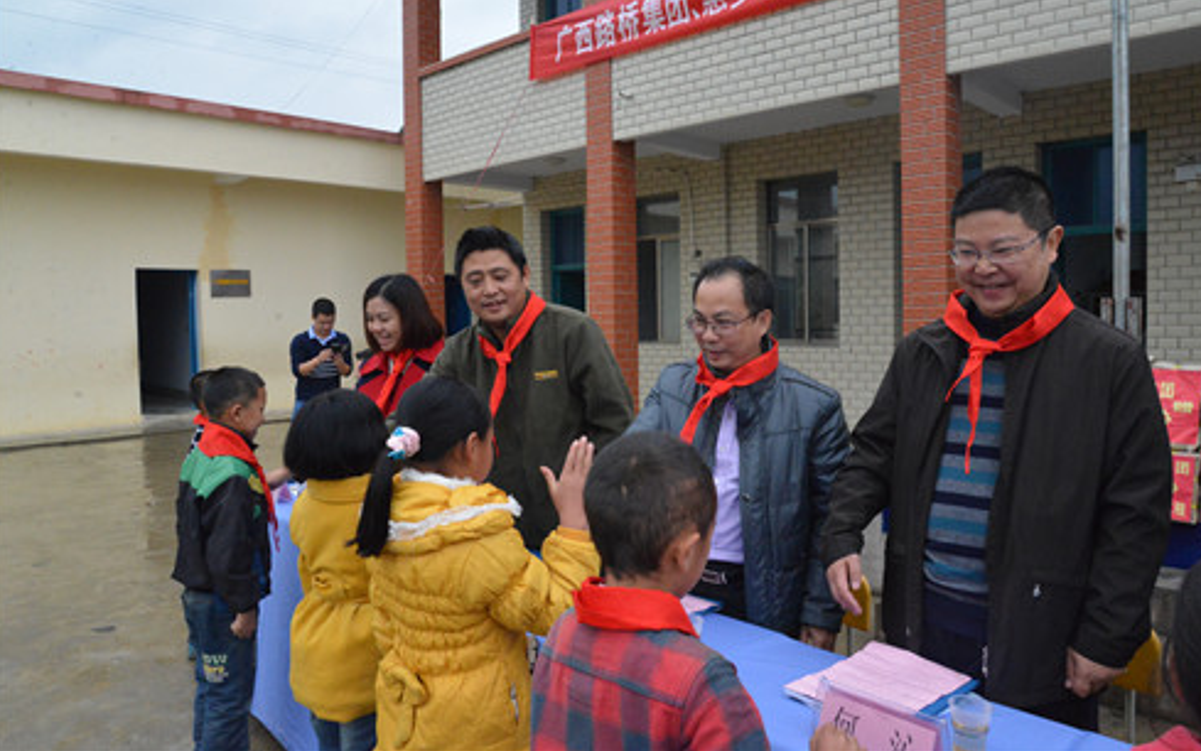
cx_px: 607
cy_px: 345
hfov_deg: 72.5
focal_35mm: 25
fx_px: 819
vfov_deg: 49.3
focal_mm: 24
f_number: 13
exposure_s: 1/640
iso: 6400
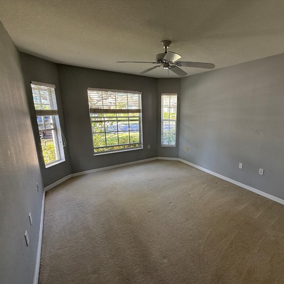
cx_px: 169
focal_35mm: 17
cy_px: 145
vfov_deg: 84.0
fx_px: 158
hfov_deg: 83.0
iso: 100
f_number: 2.2
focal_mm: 2.22
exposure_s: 1/99
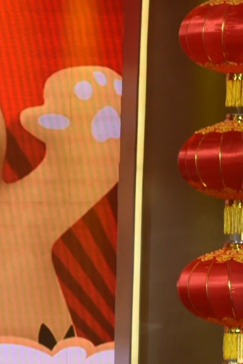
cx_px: -757
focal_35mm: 387
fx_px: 3918
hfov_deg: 3.4
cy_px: 329
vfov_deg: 5.3
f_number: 4
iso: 400
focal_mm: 70
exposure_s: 1/80
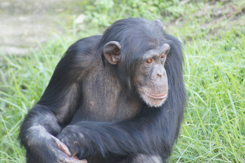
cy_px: 82
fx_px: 3061
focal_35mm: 450
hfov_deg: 4.6
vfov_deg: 3.1
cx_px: 122
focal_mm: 300
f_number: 5.6
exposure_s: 1/15
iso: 400
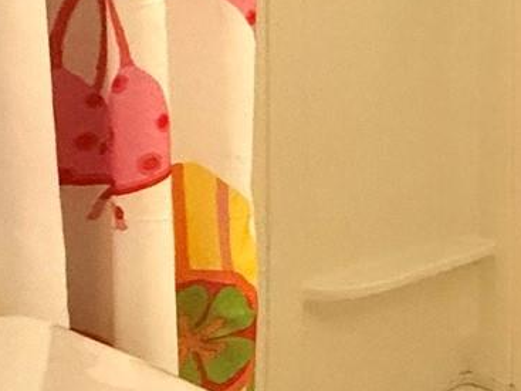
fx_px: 918
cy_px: -73
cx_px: 992
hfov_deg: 20.1
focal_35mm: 61
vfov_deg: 22.2
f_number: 2.2
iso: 250
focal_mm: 2.22
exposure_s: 1/120
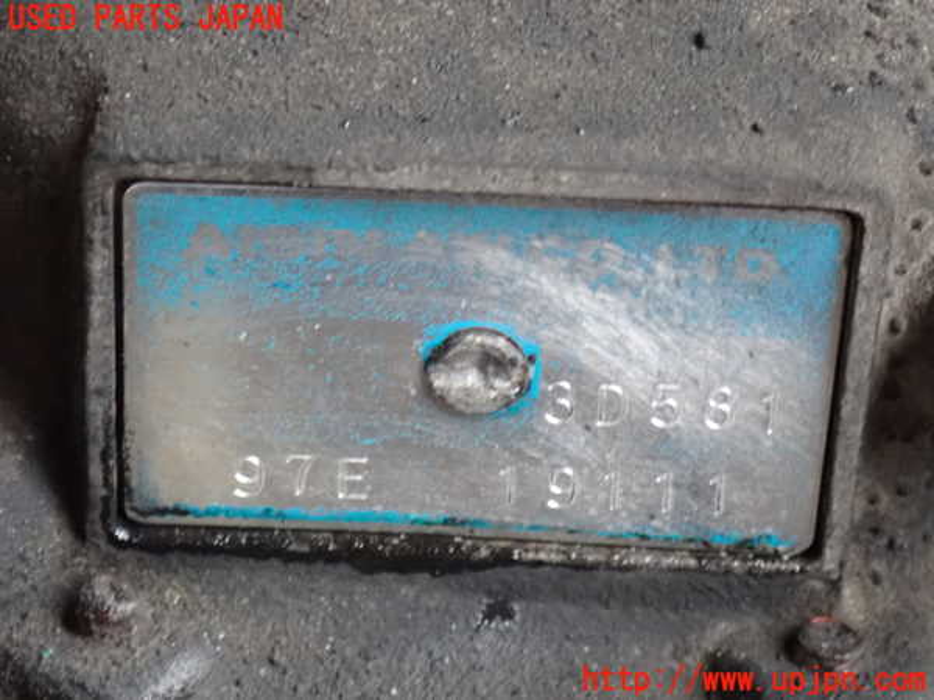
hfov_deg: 19.6
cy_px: 350
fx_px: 2698
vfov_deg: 14.8
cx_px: 467
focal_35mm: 100
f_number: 4.9
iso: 1600
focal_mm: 18
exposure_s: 1/20
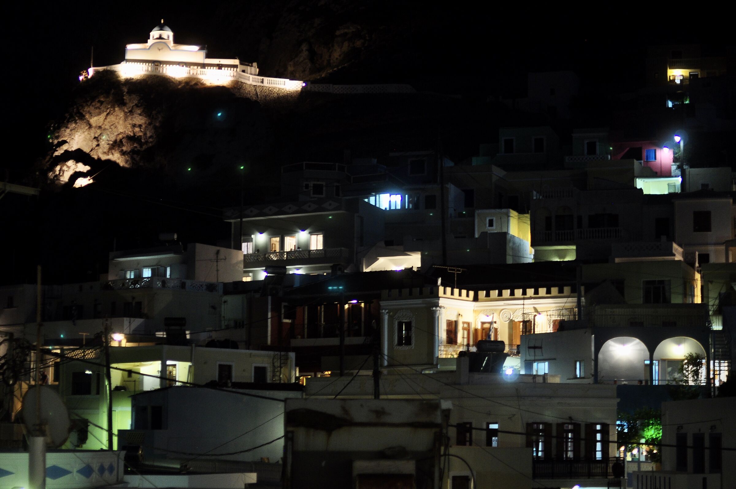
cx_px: 368
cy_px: 244
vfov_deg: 18.1
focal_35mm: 75
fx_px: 1531
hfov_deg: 27.0
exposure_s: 1/30
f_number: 1.4
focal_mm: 50
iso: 720
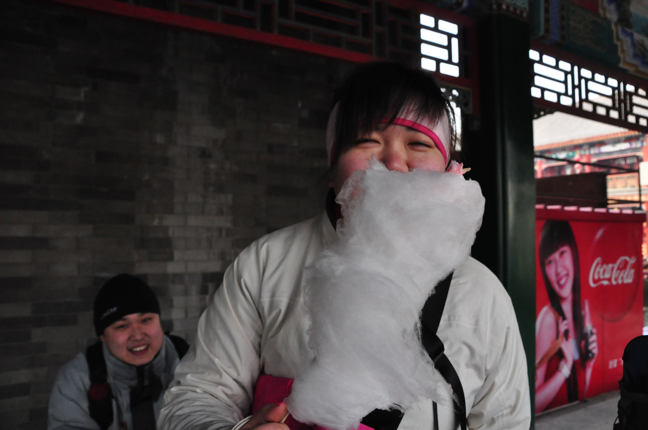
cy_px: 215
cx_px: 324
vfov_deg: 47.8
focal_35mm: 27
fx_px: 485
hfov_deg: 67.4
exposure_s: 1/1250
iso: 1600
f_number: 5
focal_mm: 18
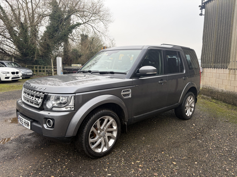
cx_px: 118
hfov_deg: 67.3
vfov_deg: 53.1
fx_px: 178
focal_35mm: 26
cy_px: 88
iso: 50
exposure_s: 1/267
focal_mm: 5.96
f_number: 1.6
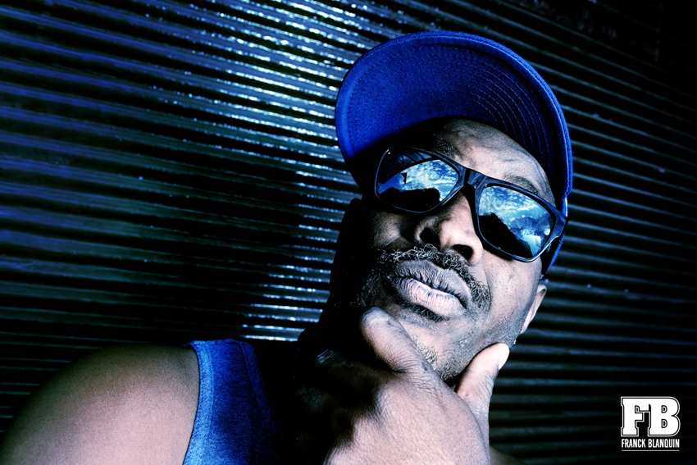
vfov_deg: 53.2
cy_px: 232
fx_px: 465
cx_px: 348
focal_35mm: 24
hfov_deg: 73.7
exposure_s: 1/200
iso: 250
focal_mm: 24
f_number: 7.1
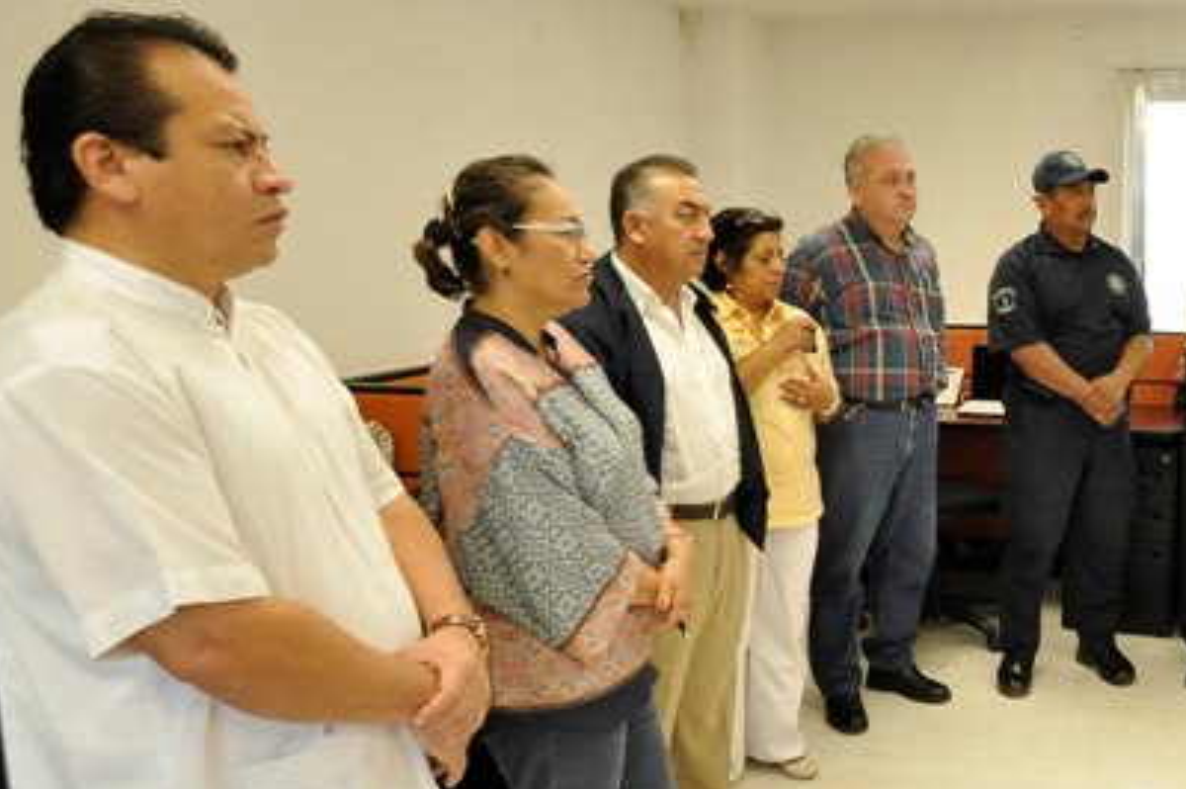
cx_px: 1059
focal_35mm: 30
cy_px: 429
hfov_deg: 54.3
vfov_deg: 43.5
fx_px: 987
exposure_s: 1/100
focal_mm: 10
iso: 1000
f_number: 5.6
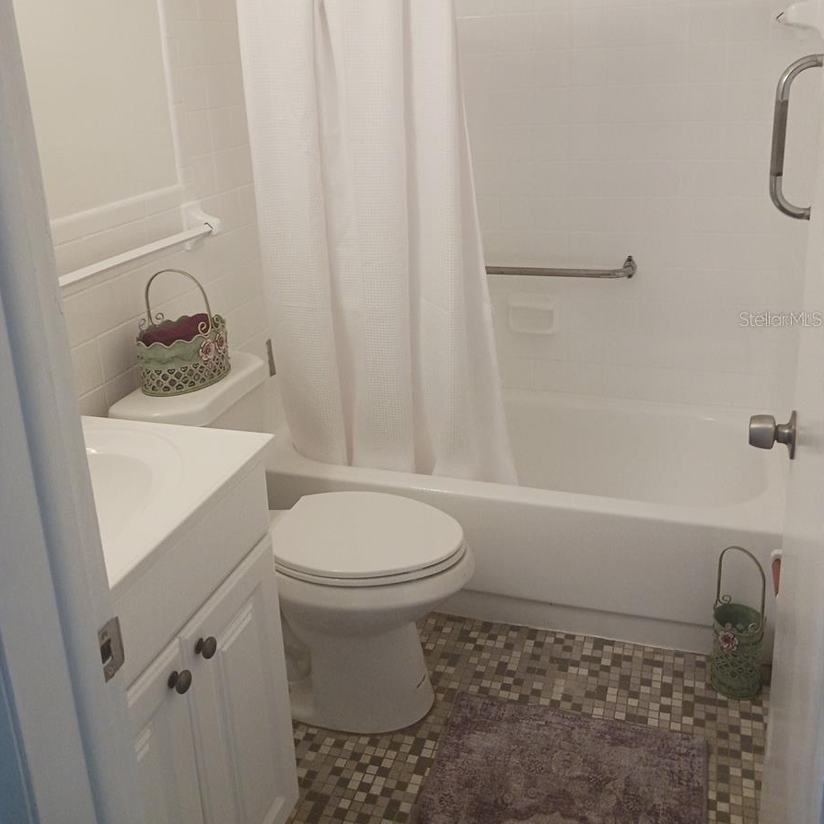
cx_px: 412
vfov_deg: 50.7
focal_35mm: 32
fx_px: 862
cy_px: 319
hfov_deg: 51.1
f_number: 1.8
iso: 200
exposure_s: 1/30
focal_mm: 4
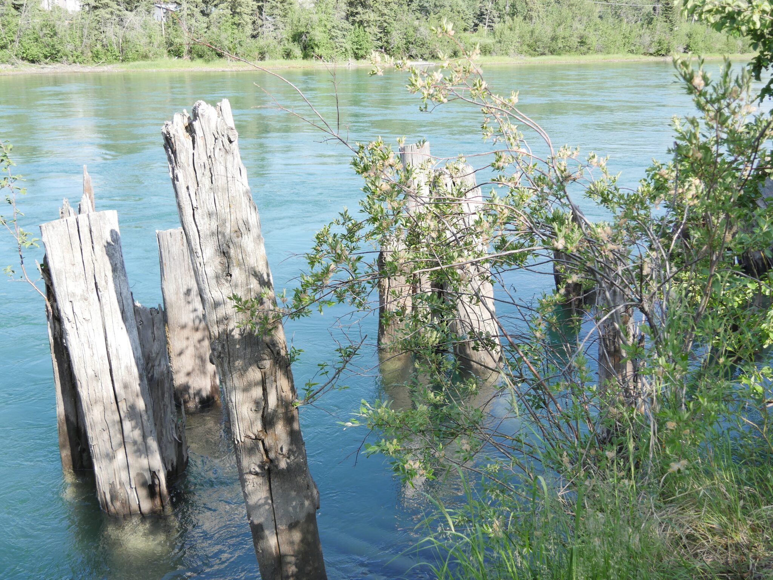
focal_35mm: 34
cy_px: 290
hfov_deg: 54.0
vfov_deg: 41.8
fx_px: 759
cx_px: 386
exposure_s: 1/400
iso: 200
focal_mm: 17
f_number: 3.8
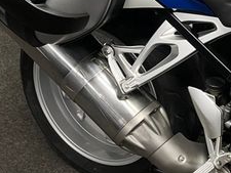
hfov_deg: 24.1
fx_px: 494
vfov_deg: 19.7
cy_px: 37
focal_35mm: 74
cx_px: 271
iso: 100
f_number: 1.6
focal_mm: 5.1
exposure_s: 1/50
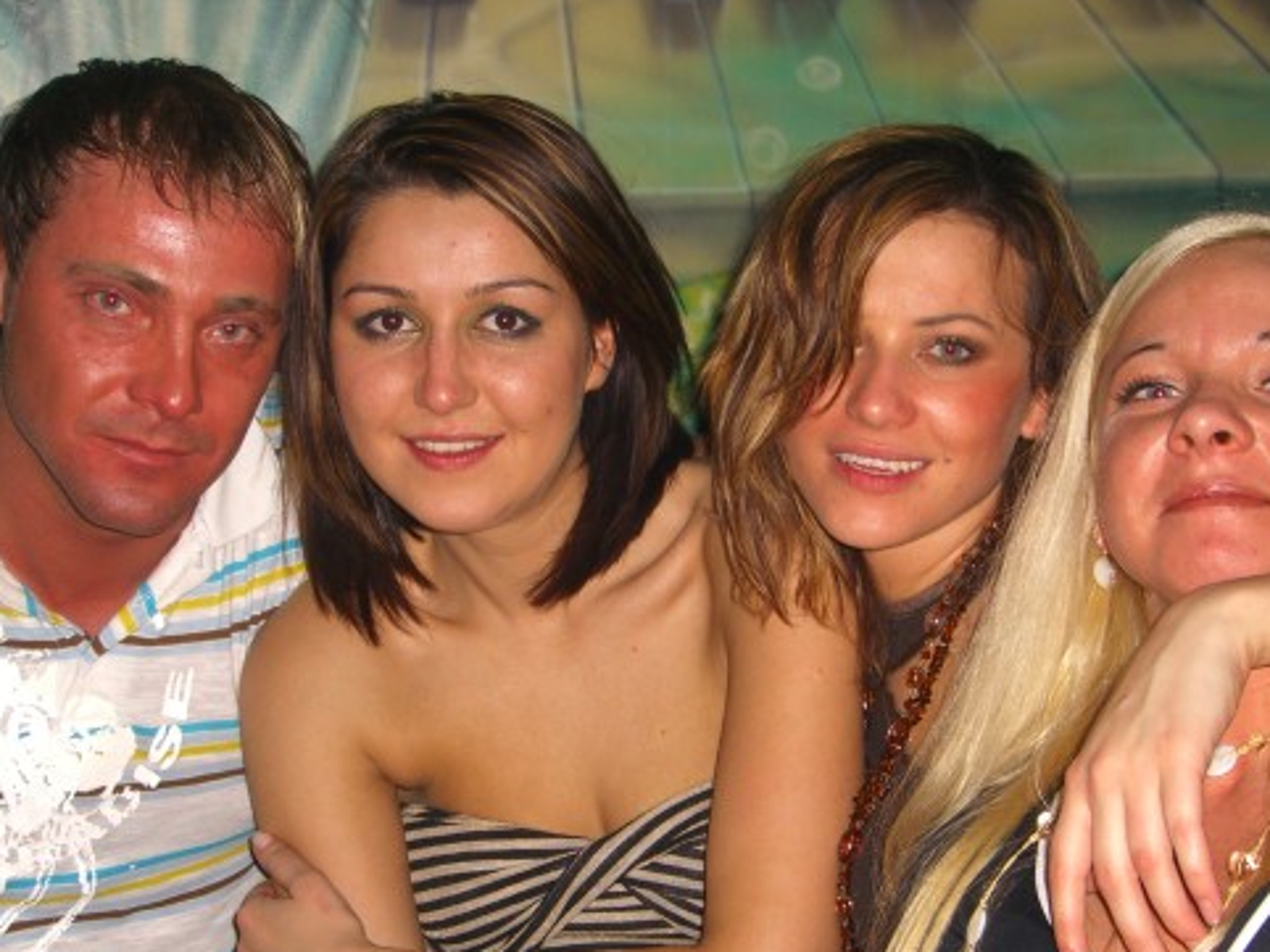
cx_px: 656
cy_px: 585
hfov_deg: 27.4
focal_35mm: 71
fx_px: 2604
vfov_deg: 20.7
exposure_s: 1/60
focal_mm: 11.8
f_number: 3.6
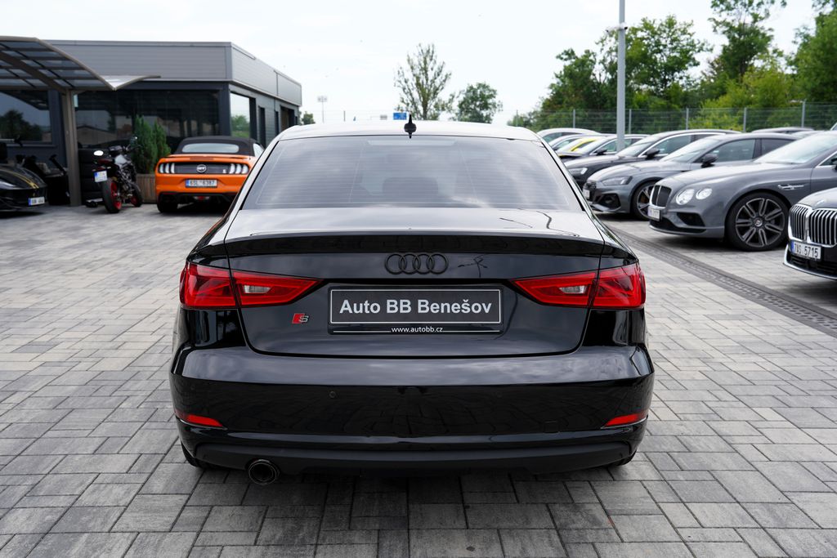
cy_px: 279
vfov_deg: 37.9
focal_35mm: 35
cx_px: 418
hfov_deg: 54.4
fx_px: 814
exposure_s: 1/200
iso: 100
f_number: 6.3
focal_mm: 35
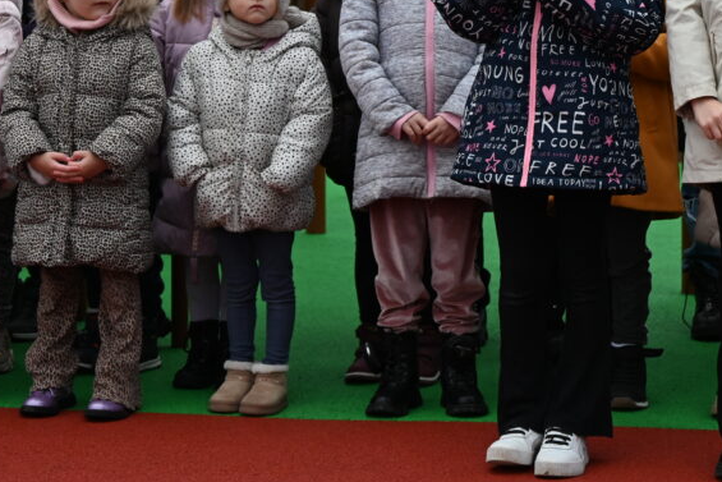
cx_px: 595
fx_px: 2146
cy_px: 51
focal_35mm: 107
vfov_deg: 12.7
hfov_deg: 18.9
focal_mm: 59
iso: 900
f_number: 6
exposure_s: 1/160
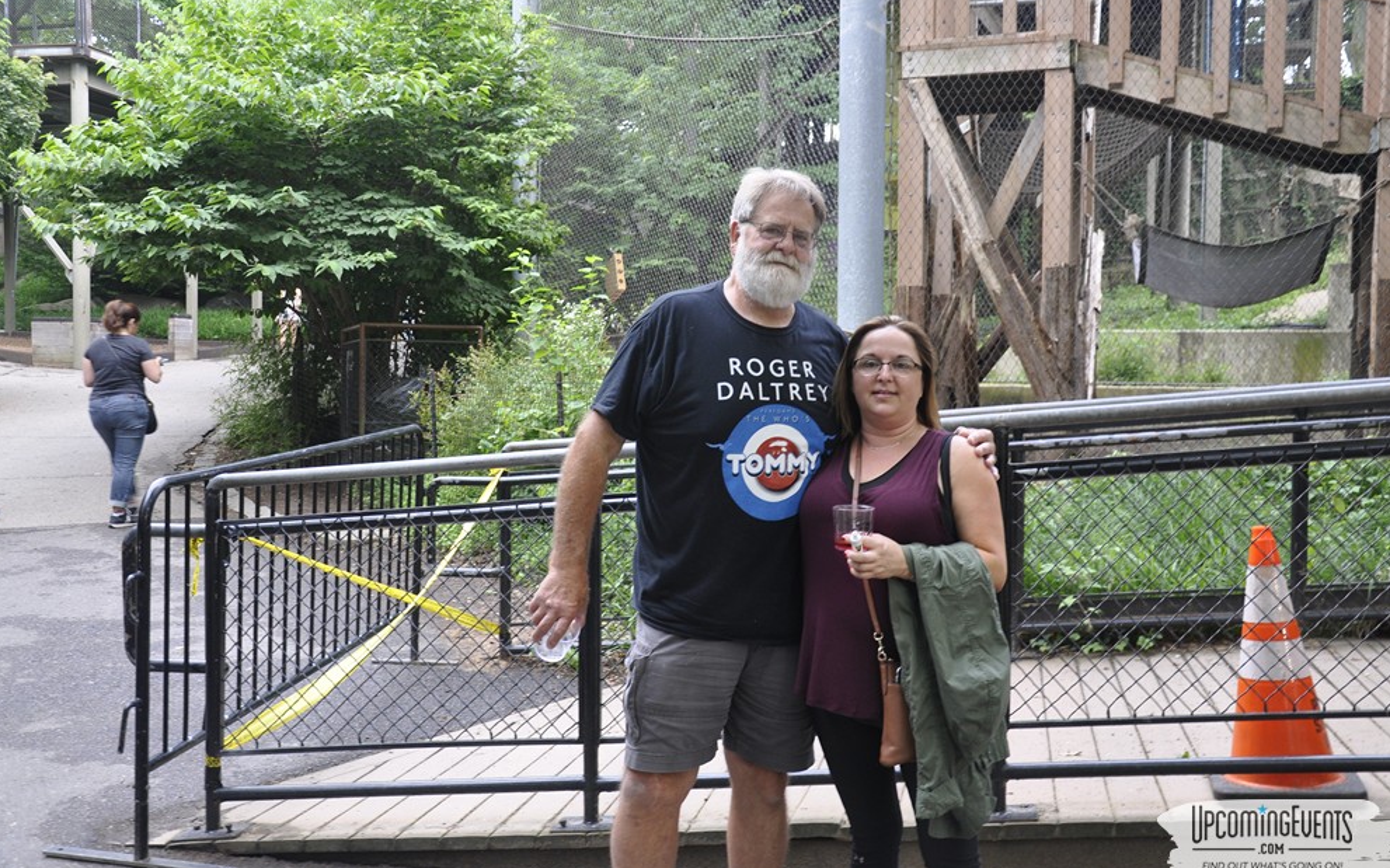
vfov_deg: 33.1
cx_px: 693
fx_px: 1459
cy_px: 409
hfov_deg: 51.0
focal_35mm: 39
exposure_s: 1/30
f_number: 5.6
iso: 400
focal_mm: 25
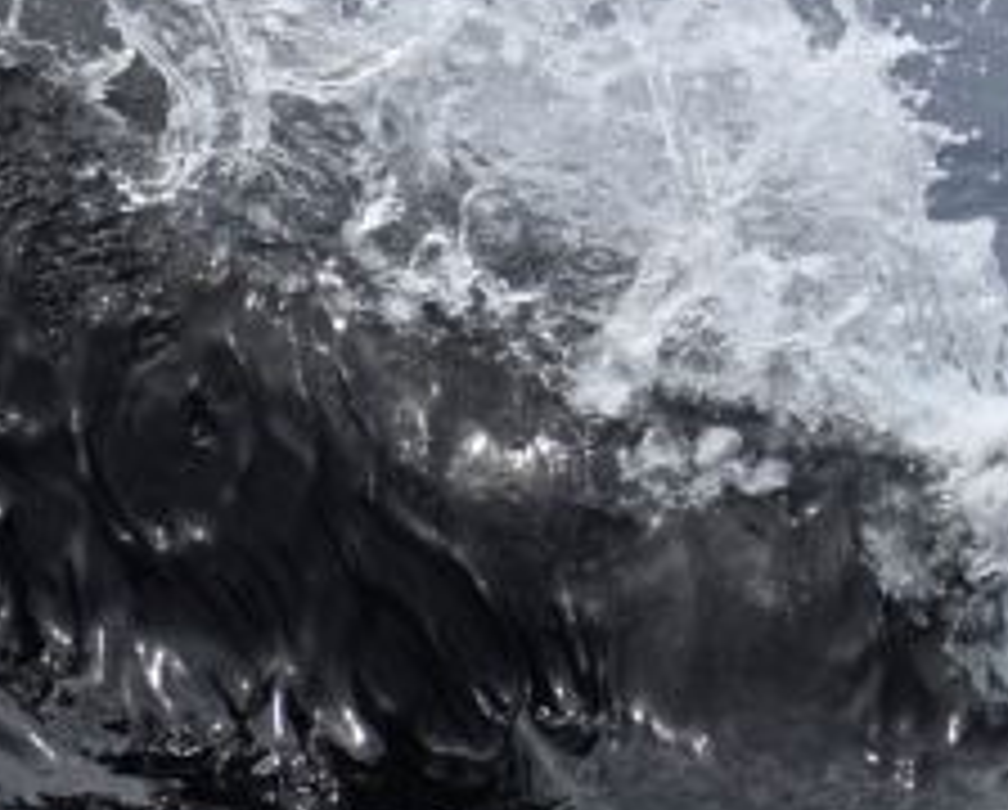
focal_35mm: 408
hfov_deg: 4.7
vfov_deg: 3.8
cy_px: 124
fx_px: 12193
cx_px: 360
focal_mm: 122
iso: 640
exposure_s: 1/8000
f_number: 5
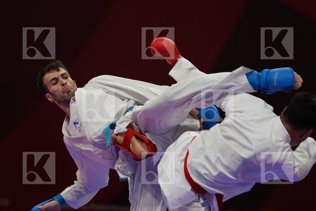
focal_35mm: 393
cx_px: 158
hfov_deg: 5.2
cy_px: 106
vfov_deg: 3.5
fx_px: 3449
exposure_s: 1/1000
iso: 2000
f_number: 4
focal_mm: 262
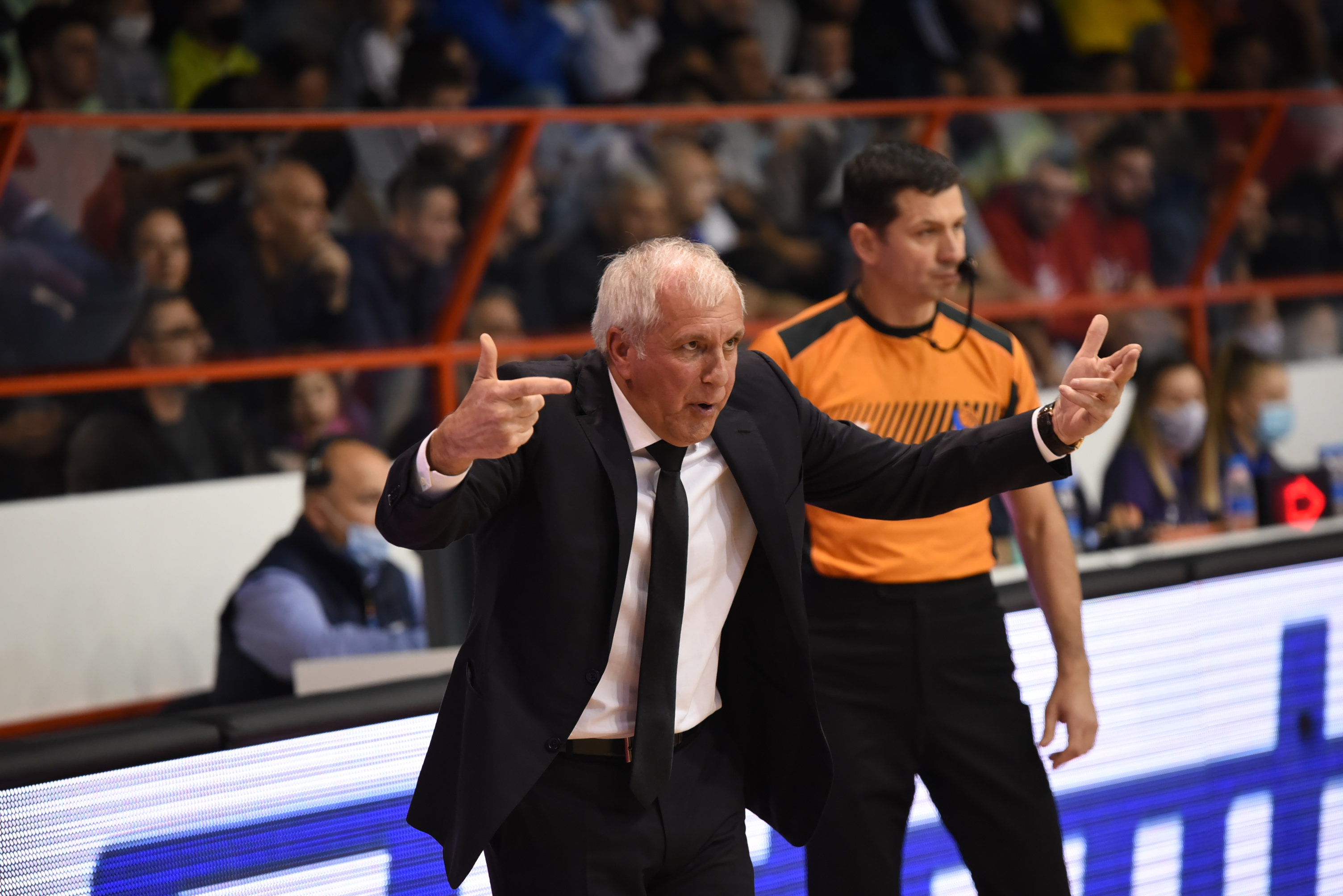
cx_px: 672
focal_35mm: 200
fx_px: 7464
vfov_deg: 6.9
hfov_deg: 10.3
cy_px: 448
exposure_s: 1/320
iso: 2500
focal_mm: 200
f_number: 3.5
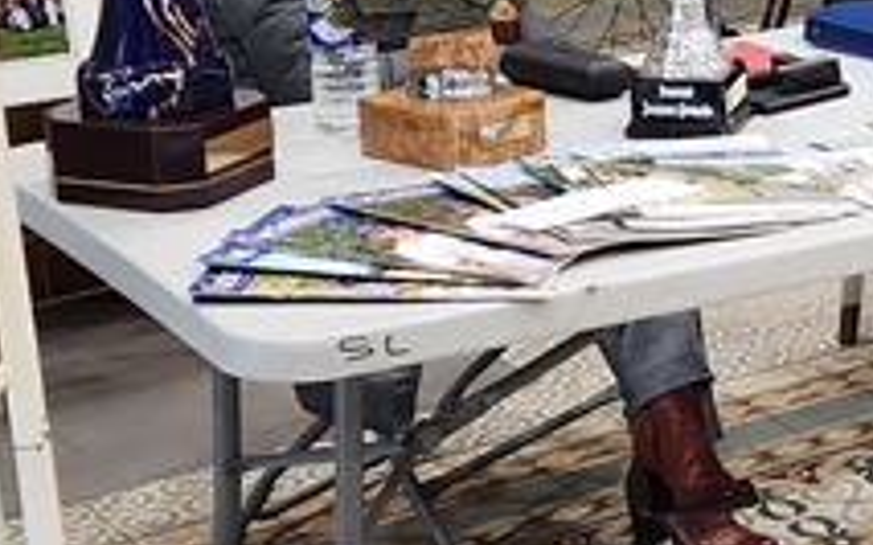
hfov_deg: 17.0
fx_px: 2783
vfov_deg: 11.2
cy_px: 262
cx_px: 1078
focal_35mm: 117
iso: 250
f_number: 1.8
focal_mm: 5.4
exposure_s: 1/100
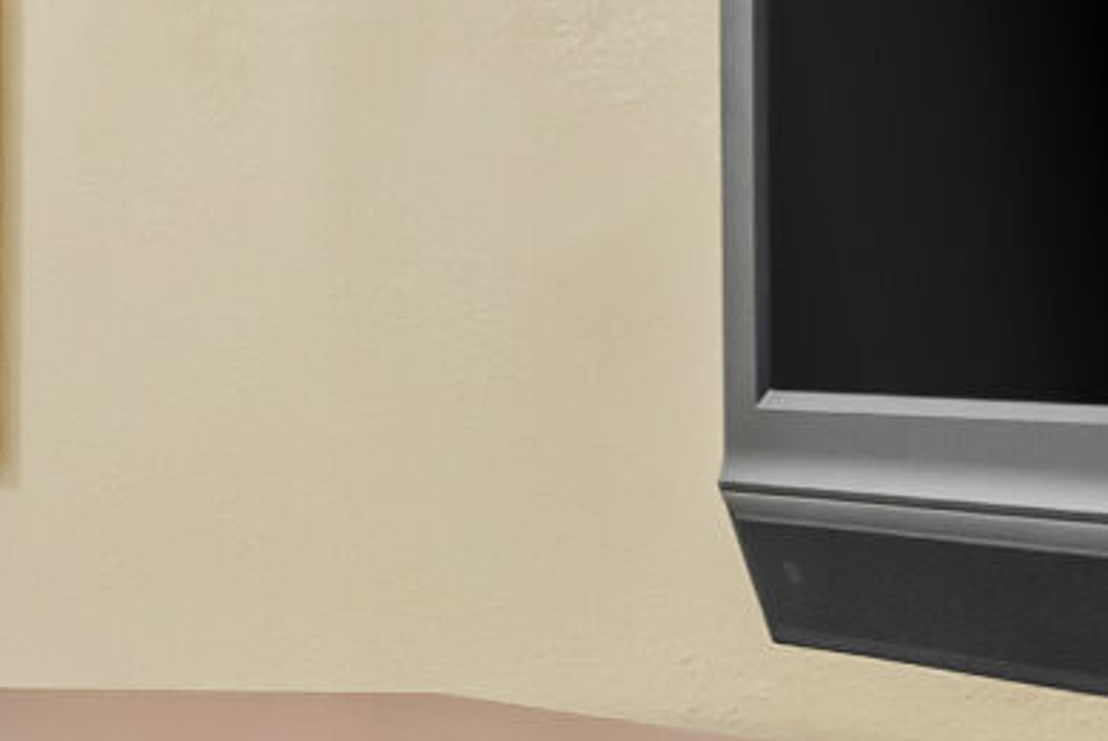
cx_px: -3102
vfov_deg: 6.6
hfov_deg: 7.5
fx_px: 6406
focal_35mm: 208
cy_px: 457
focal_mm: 27
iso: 250
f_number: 9
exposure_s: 1/5
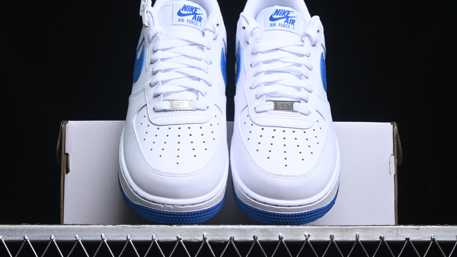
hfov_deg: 26.9
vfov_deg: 15.3
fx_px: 957
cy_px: 130
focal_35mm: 79
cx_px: 228
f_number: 6.3
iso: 160
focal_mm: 50
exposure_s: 1/50
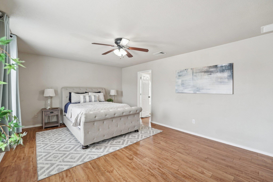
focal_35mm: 14
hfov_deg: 104.3
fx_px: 106
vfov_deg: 81.2
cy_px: 91
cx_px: 136
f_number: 8
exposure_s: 1/13
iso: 400
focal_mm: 14
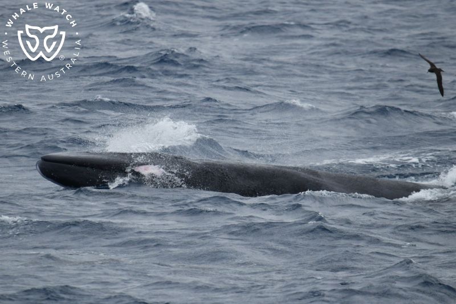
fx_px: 7598
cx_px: 228
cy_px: 152
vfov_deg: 2.3
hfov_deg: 3.4
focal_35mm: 600
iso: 1250
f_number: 6.3
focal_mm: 600
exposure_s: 1/8000
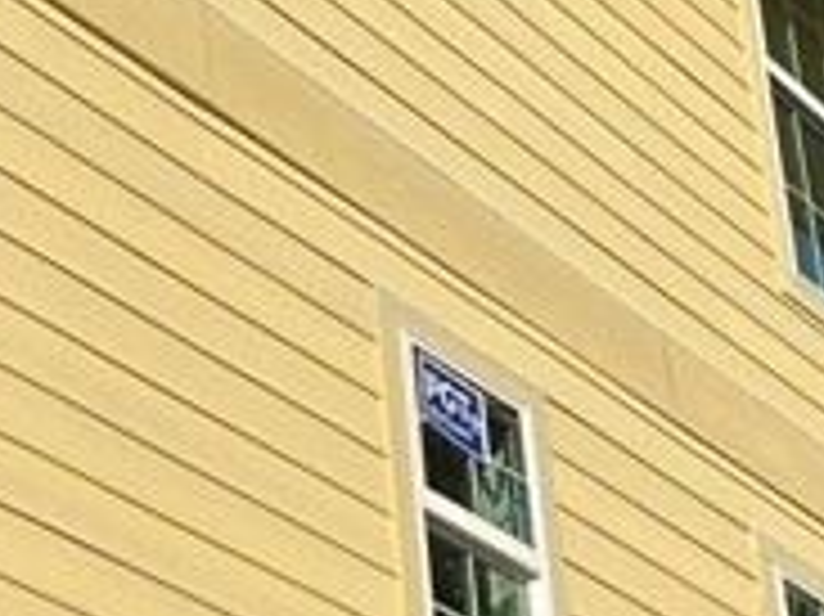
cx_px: 446
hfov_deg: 14.1
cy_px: 184
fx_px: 3330
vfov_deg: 10.6
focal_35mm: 140
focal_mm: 5.1
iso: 32
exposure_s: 1/3788
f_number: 1.6
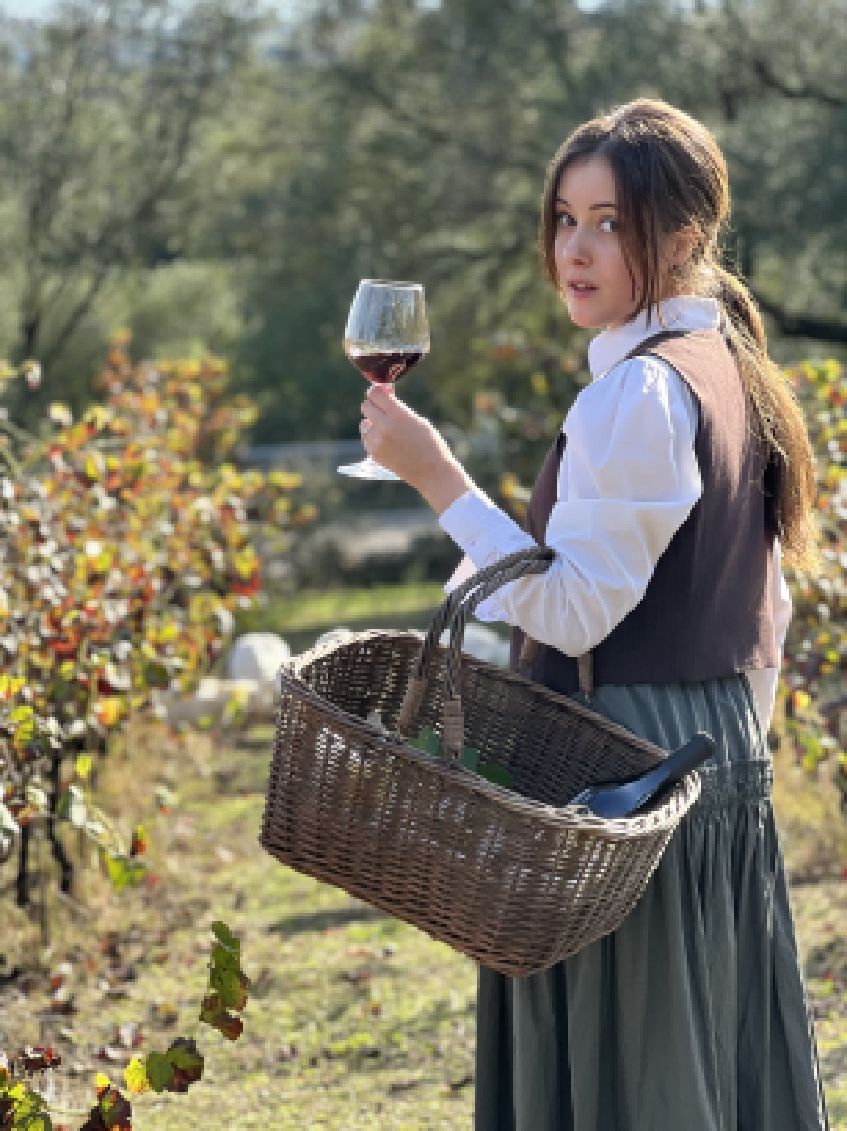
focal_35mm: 94
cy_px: 615
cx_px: 401
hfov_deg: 15.7
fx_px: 3070
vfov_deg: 20.9
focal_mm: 9
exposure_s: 1/122
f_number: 2.8
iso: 20
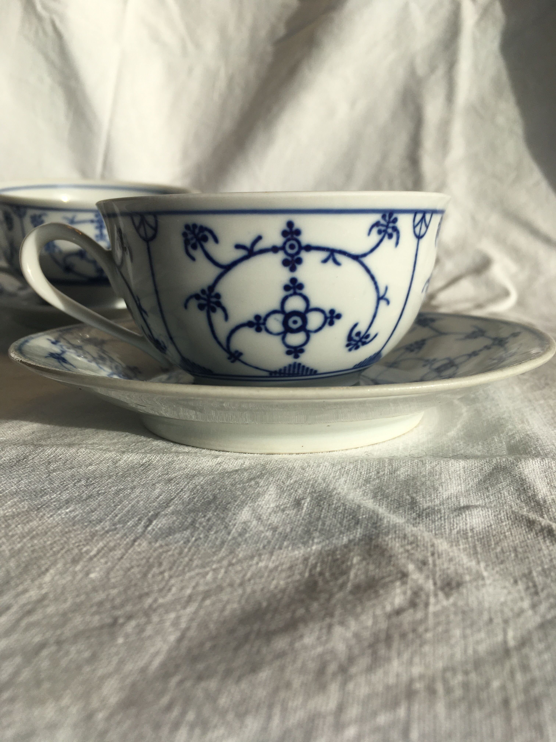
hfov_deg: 48.2
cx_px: 278
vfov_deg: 61.7
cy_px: 371
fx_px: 621
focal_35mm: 29
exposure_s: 1/641
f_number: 2.2
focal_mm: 4.15
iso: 25
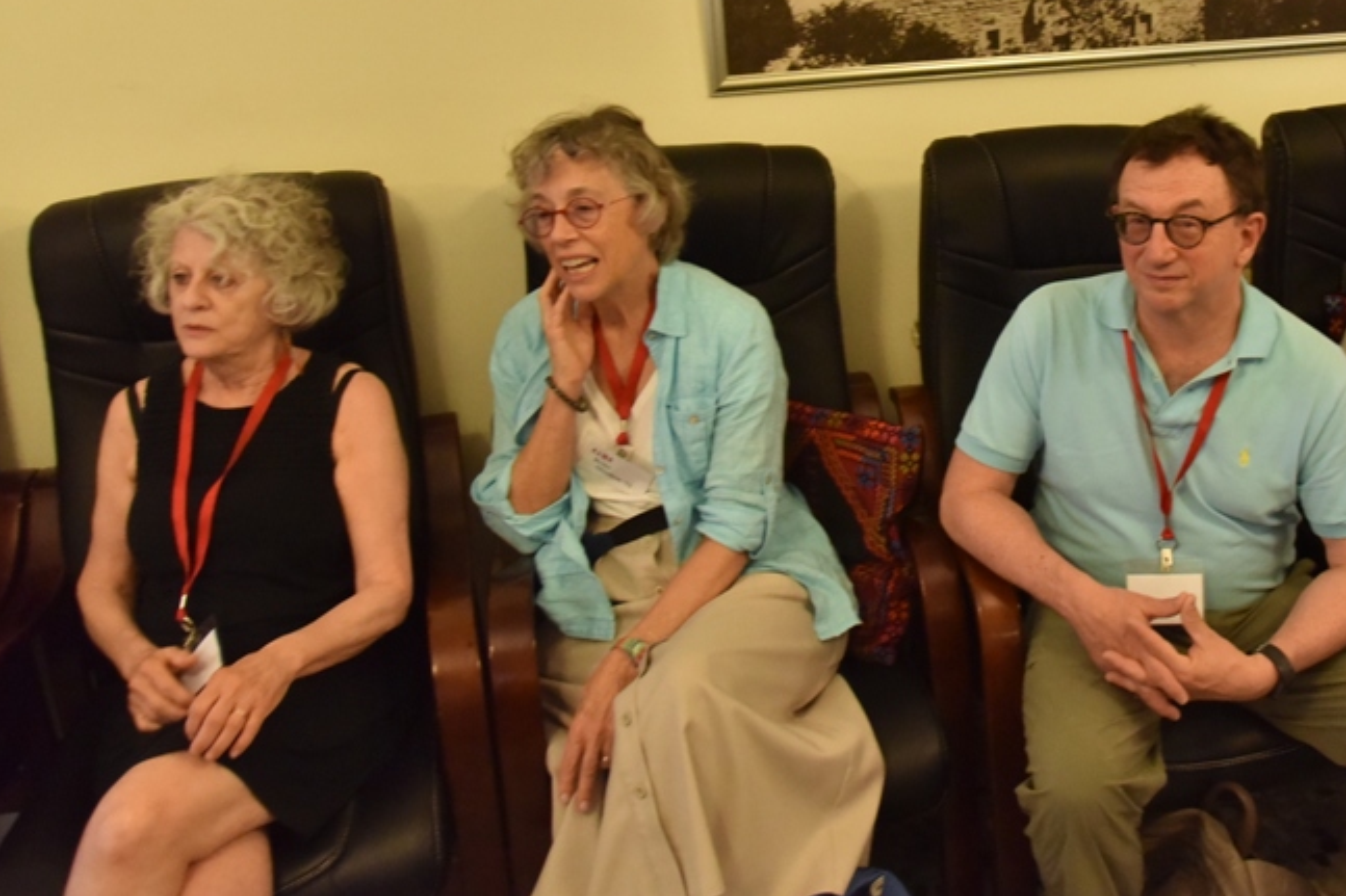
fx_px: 1420
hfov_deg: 48.9
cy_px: 213
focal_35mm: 38
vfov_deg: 34.2
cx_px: 999
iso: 3200
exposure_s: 1/200
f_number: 7.1
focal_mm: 24
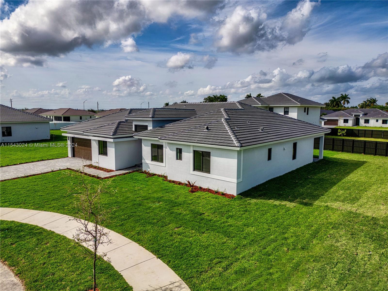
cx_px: 194
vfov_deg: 56.8
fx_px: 269
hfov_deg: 71.6
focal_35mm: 24
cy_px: 146
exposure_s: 1/3000
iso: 110
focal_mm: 6.72
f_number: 1.7
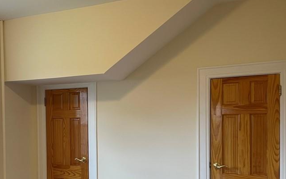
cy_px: 136
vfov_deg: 28.8
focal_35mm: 44
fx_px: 343
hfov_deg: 43.7
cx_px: 70
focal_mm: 4.2
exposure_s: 1/60
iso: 80
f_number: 1.6
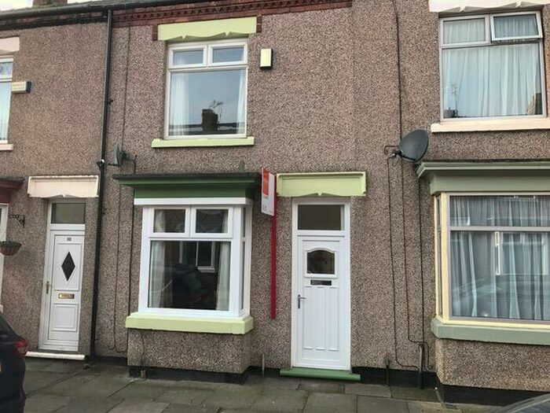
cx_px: 275
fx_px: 445
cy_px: 206
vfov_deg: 49.7
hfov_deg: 63.4
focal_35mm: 28
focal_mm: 3.99
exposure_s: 1/766
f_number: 1.8
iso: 20
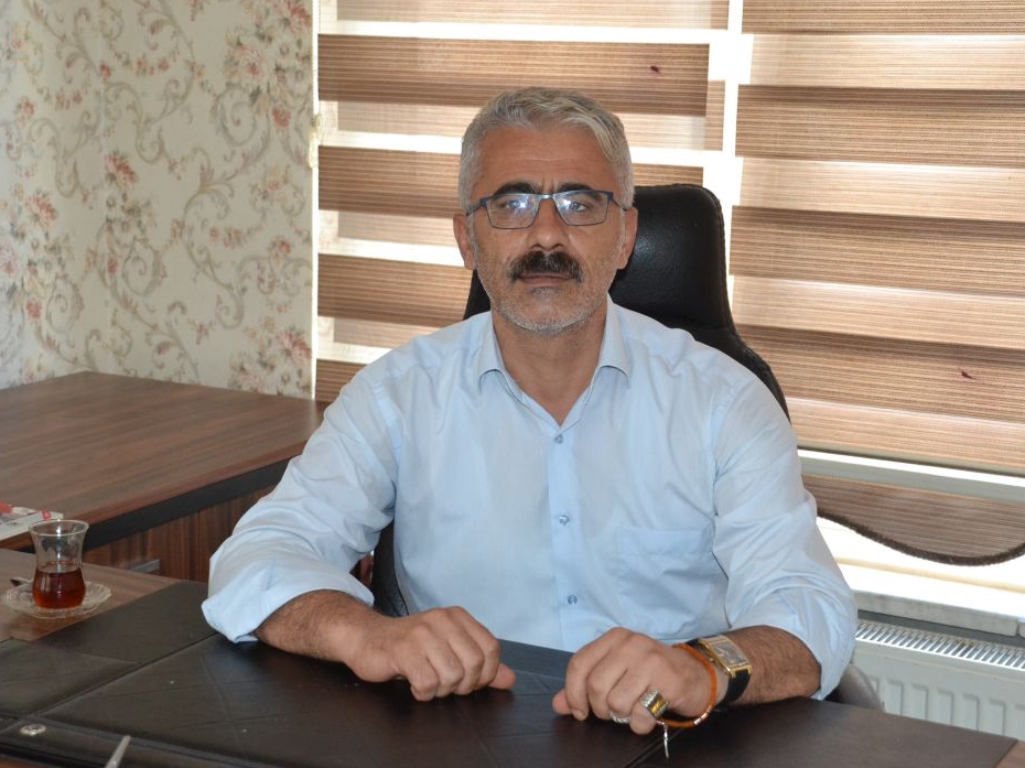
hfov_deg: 29.0
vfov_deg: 21.9
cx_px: 501
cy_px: 376
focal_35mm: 67
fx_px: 1983
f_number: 4.5
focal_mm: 40
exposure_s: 1/60
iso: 1800
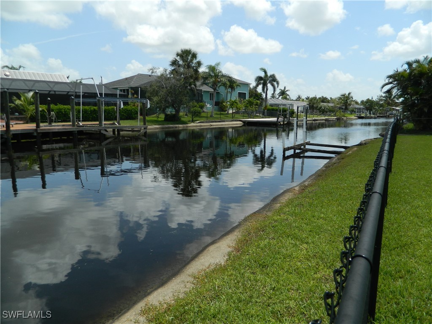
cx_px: 216
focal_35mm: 25
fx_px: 312
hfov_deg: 69.4
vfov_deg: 54.9
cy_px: 162
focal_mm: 4.5
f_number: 8.7
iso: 80
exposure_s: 1/200
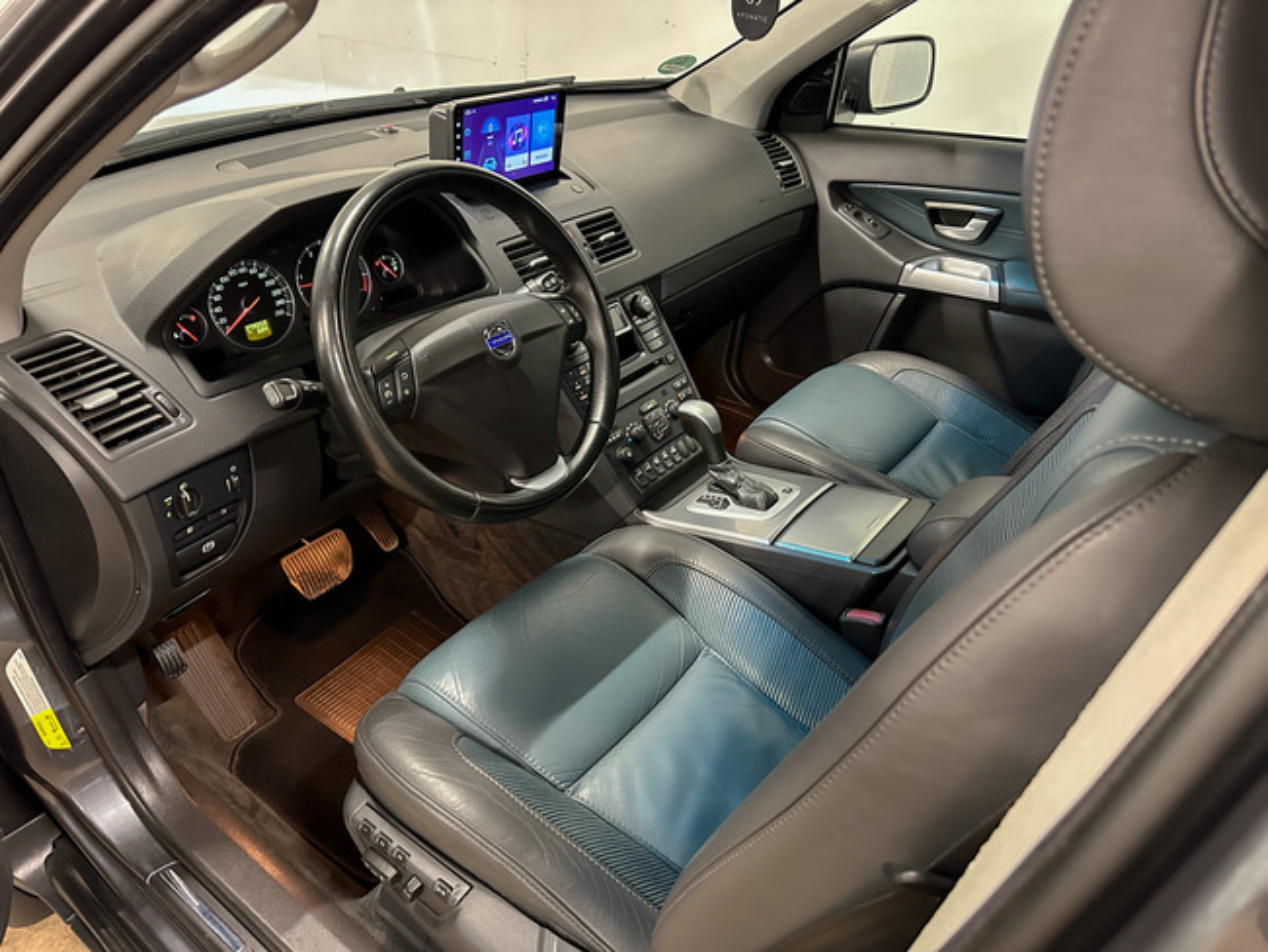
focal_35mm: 24
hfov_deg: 71.6
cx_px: 634
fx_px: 879
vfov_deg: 56.8
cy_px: 476
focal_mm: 6.86
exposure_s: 1/25
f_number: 1.78
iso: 800
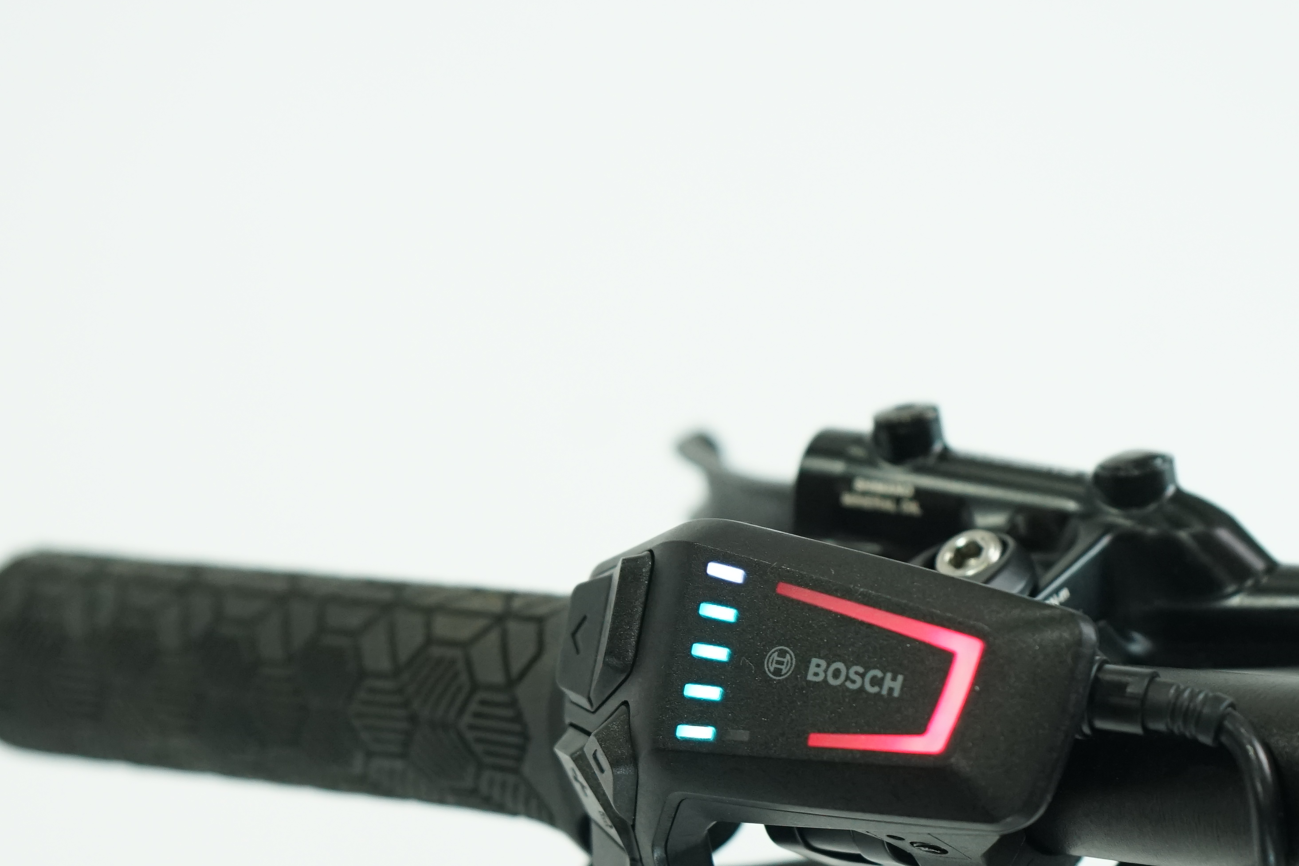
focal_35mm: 84
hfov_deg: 24.2
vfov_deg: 16.2
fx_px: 3030
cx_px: 708
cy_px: 645
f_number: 4.5
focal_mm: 41
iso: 1250
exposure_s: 1/200
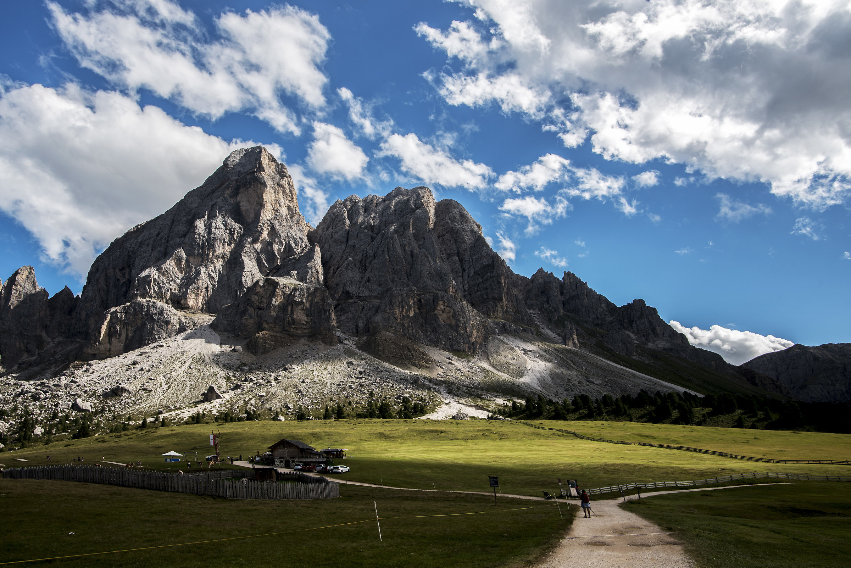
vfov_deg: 62.0
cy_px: 284
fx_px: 473
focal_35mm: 20
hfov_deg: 84.0
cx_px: 426
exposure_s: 1/80
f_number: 11
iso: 100
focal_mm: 20
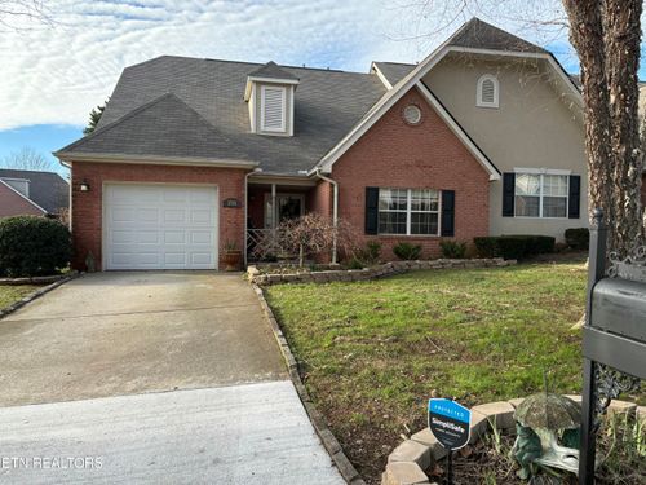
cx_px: 323
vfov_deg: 53.1
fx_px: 485
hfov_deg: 67.3
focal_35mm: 26
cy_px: 242
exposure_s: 1/1032
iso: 64
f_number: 1.6
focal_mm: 5.96
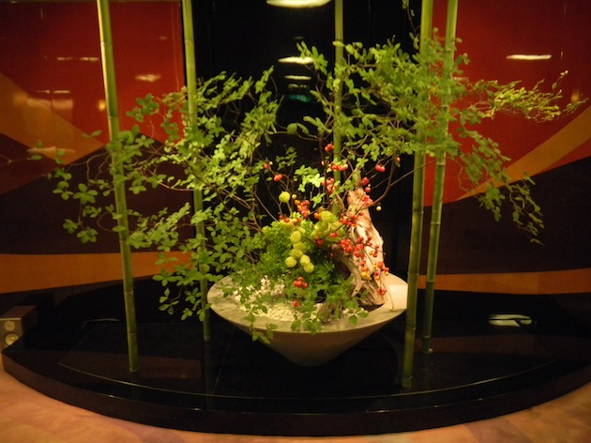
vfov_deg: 49.7
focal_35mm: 28
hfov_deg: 63.5
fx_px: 478
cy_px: 222
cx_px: 296
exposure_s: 1/12.5
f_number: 3.9
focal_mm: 5
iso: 400
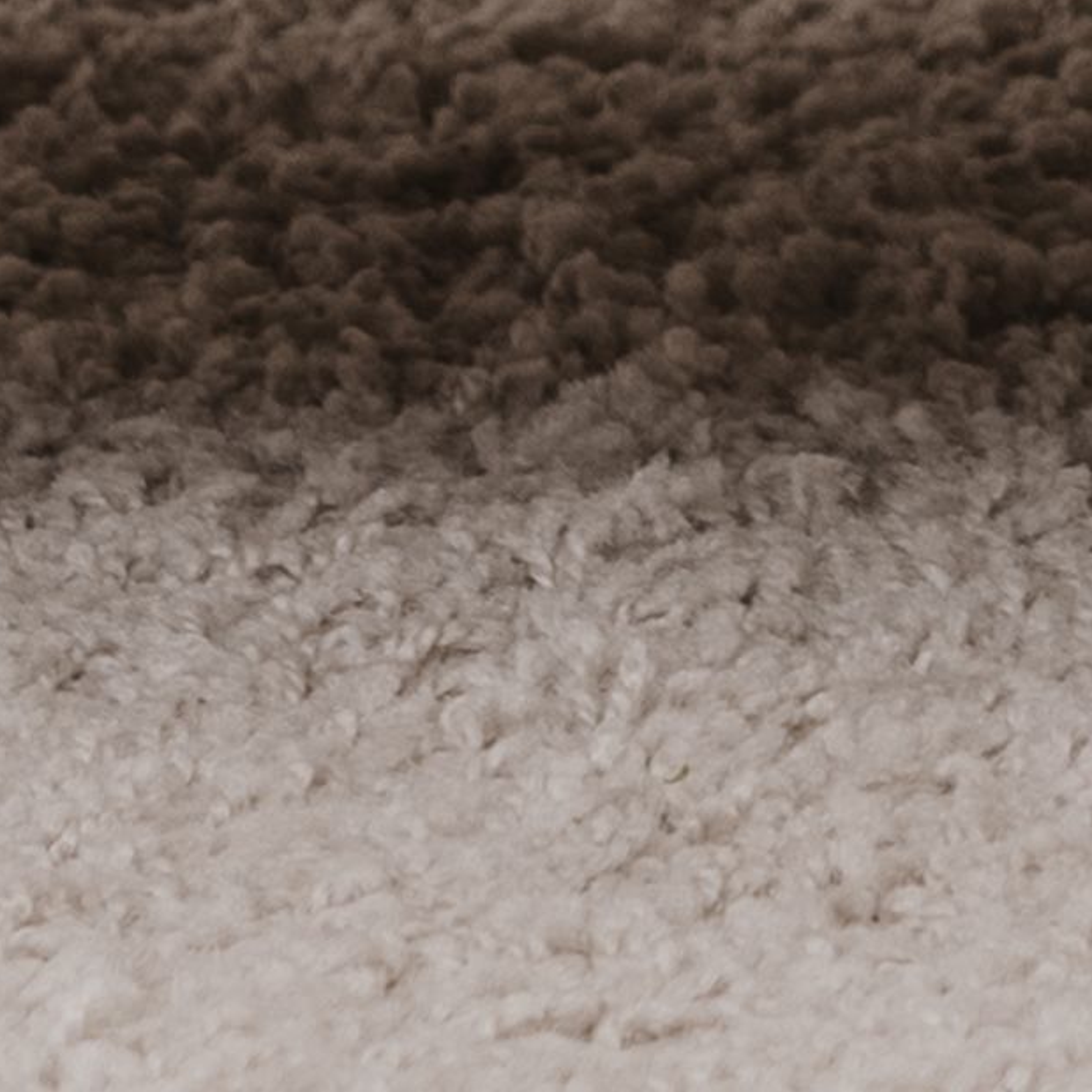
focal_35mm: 481
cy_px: -2405
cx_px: 273
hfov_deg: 3.6
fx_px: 17167
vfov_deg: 3.5
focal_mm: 50
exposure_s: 1/8
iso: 100
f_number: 4
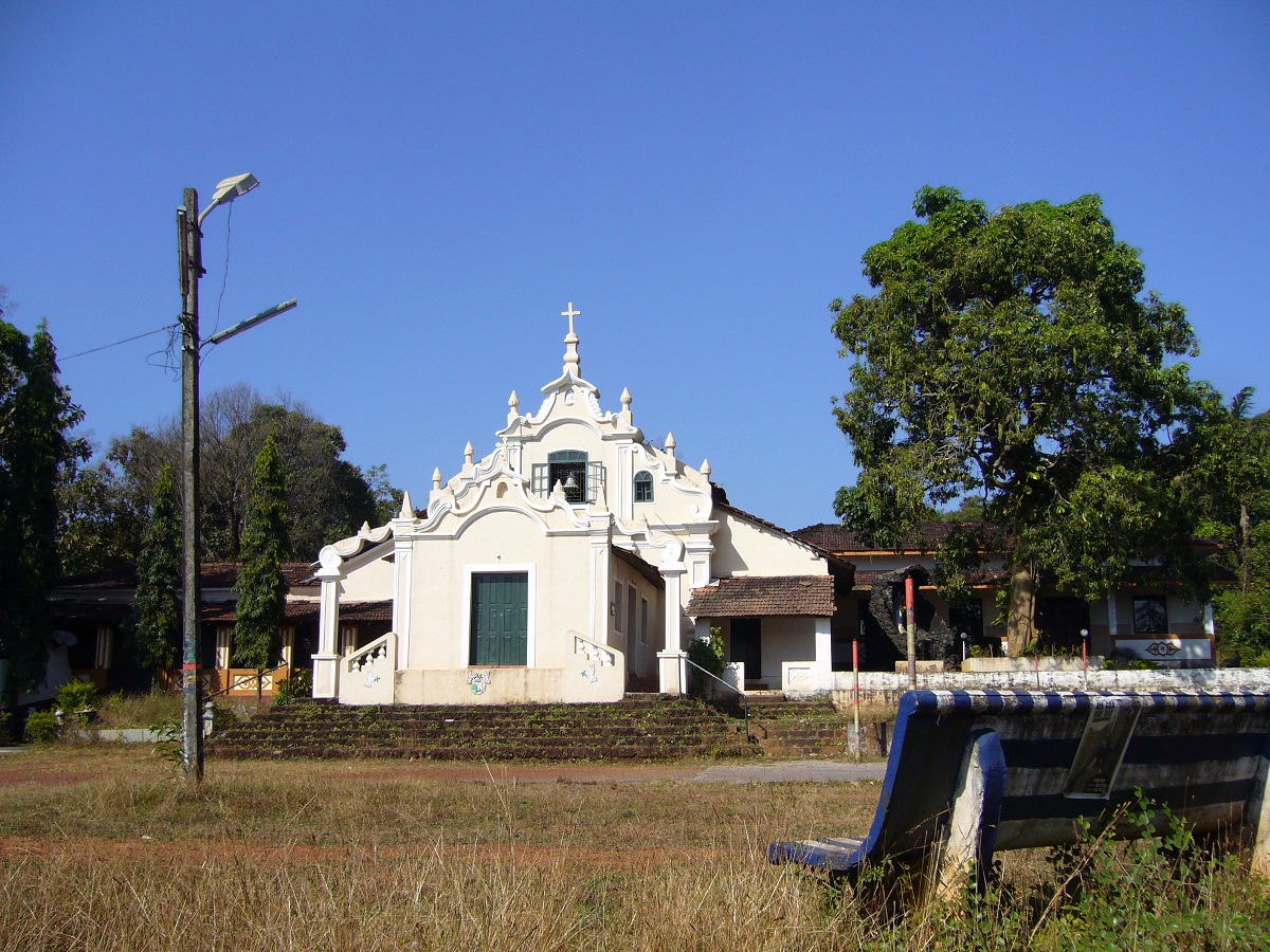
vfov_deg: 40.7
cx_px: 635
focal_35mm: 35
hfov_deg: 52.6
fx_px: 1284
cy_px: 476
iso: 80
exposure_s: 1/500
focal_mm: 5.8
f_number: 5.6
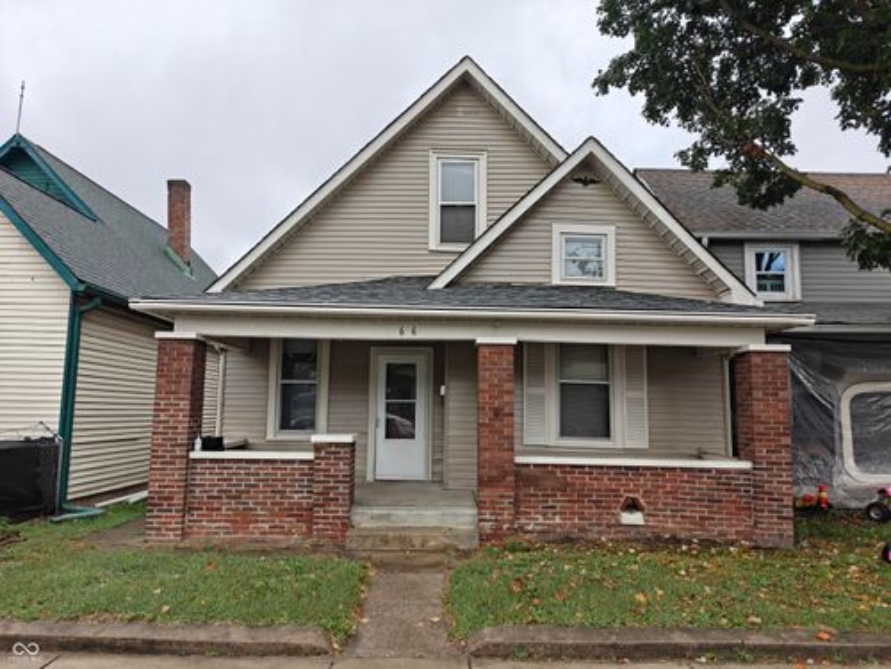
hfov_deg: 73.9
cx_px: 446
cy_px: 334
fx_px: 592
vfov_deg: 58.9
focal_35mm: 23
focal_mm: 6.06
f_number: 1.6
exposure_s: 1/432
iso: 80
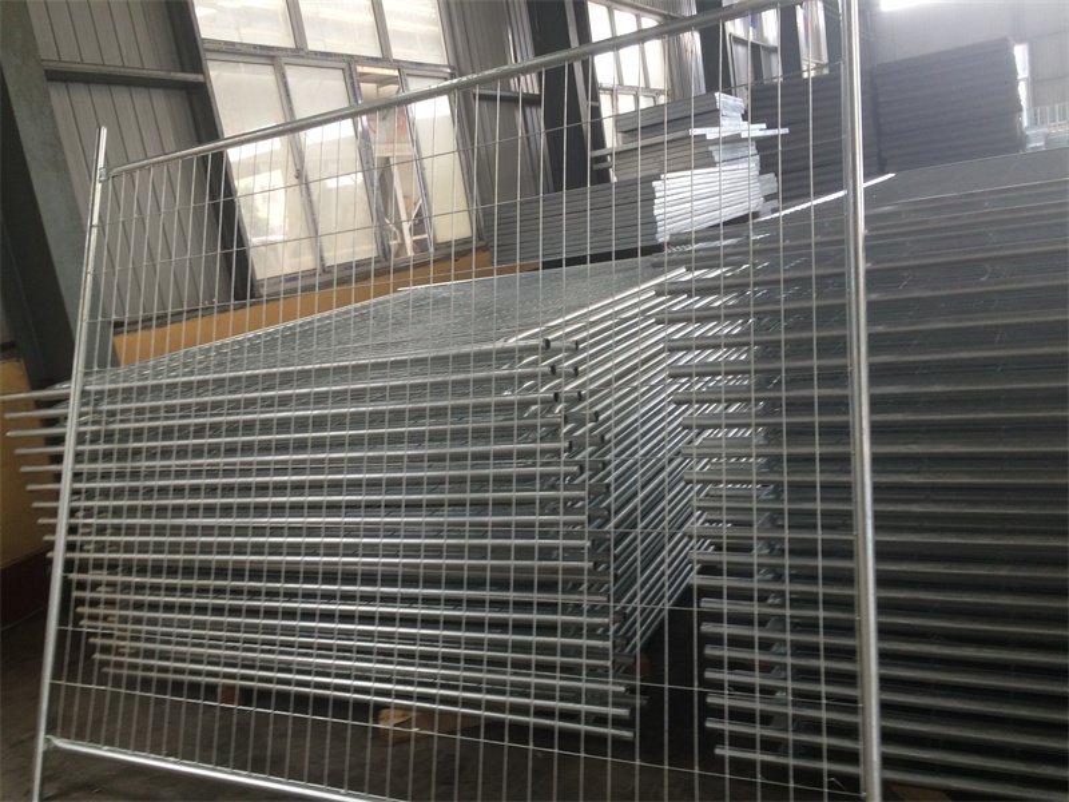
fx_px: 896
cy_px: 401
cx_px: 534
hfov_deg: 61.7
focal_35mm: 29
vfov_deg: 48.2
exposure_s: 1/50
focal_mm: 4.15
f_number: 2.2
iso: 40
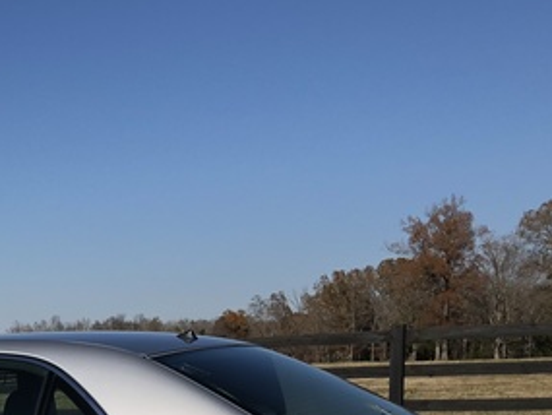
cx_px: -90
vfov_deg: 18.3
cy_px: 510
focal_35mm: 76
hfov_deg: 23.7
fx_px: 1212
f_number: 1.8
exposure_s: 1/3205
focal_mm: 3.99
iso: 20
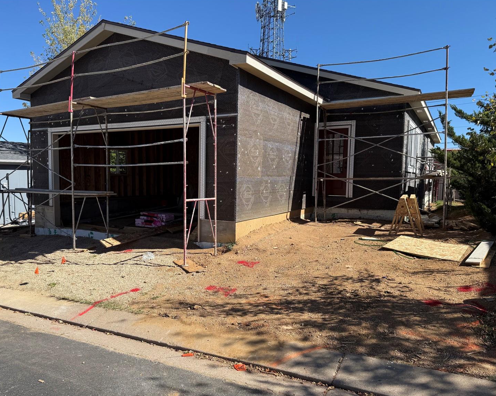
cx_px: 229
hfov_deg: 65.9
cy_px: 203
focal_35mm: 26
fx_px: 382
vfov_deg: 54.9
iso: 80
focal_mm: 6.76
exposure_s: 1/3279
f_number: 1.78
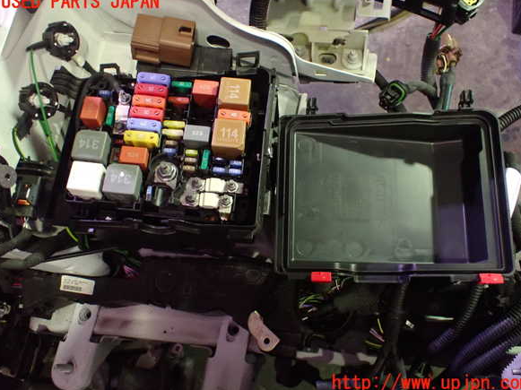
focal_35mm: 31
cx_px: 265
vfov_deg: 45.4
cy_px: 193
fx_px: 466
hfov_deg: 58.4
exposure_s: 1/30
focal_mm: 5.4
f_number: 2.3
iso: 1250
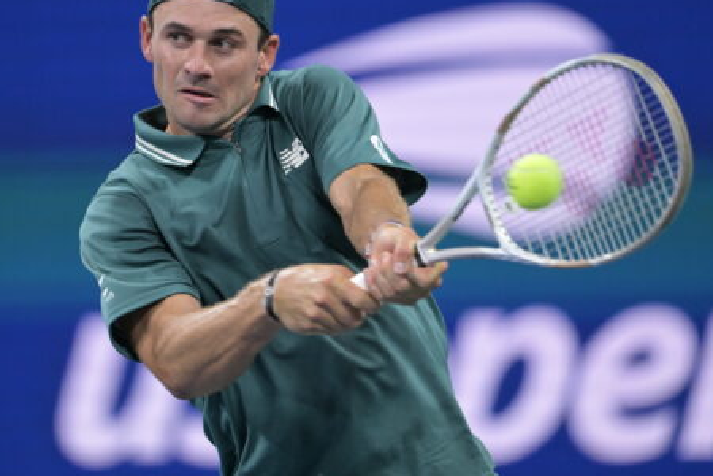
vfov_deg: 2.0
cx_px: 330
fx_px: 13506
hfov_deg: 3.0
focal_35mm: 682
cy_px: 274
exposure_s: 1/1600
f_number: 2.8
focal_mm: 400
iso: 3200
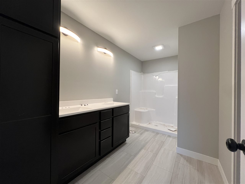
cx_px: 122
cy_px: 92
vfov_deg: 89.9
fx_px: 92
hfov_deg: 106.2
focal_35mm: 13
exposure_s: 1/120
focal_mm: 1.57
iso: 200
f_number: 1.8
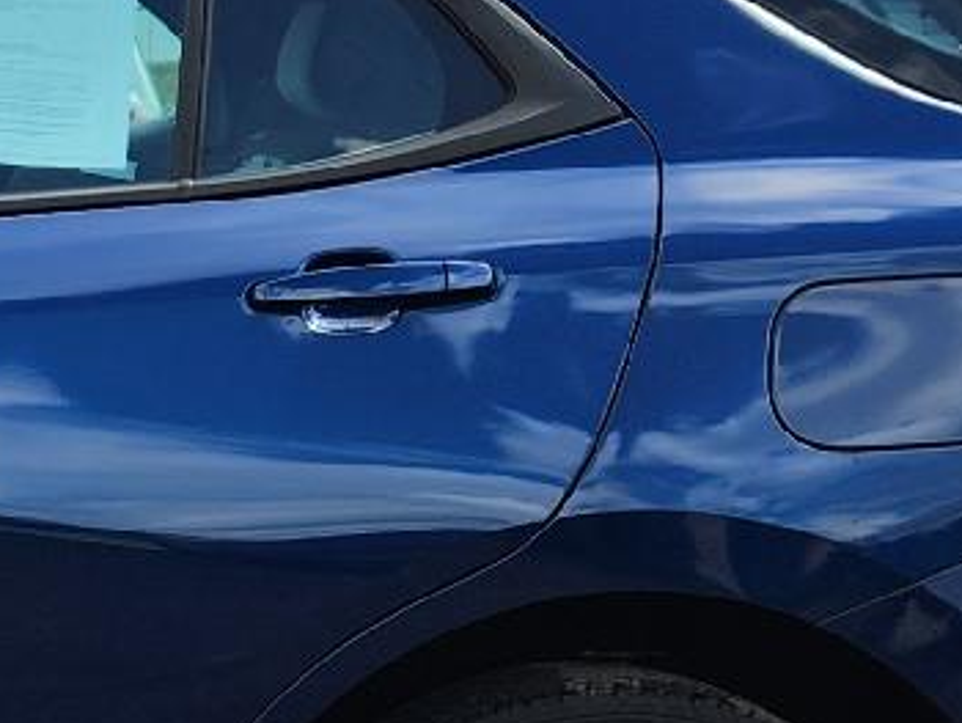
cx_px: -690
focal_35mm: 126
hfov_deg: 14.1
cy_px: 1091
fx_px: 3504
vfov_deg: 11.3
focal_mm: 5.4
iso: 20
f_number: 1.8
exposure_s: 1/932
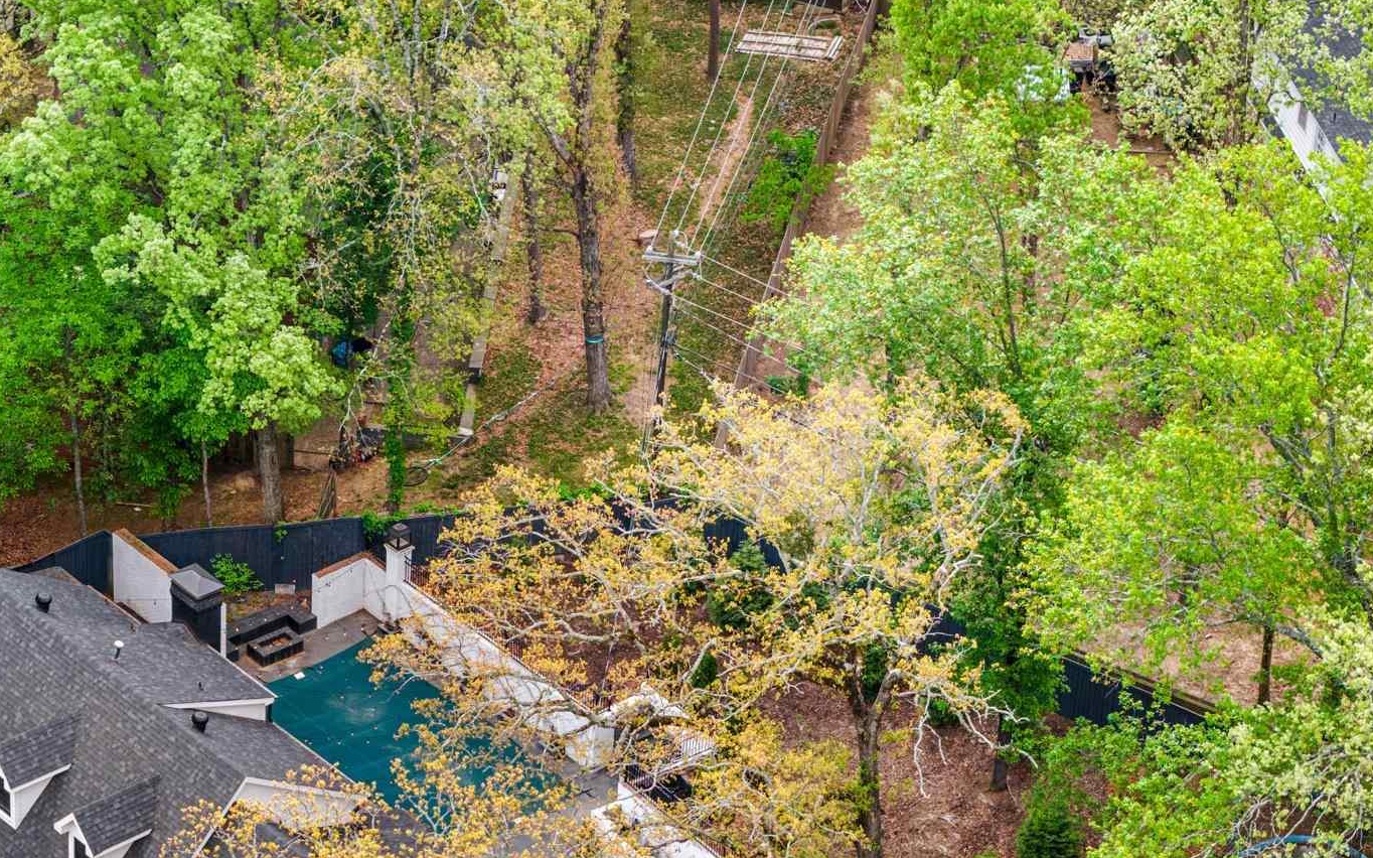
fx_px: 5088
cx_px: 235
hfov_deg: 15.3
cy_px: 756
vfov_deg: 9.6
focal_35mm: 136
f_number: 2.8
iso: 100
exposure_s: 1/25
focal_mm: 19.35
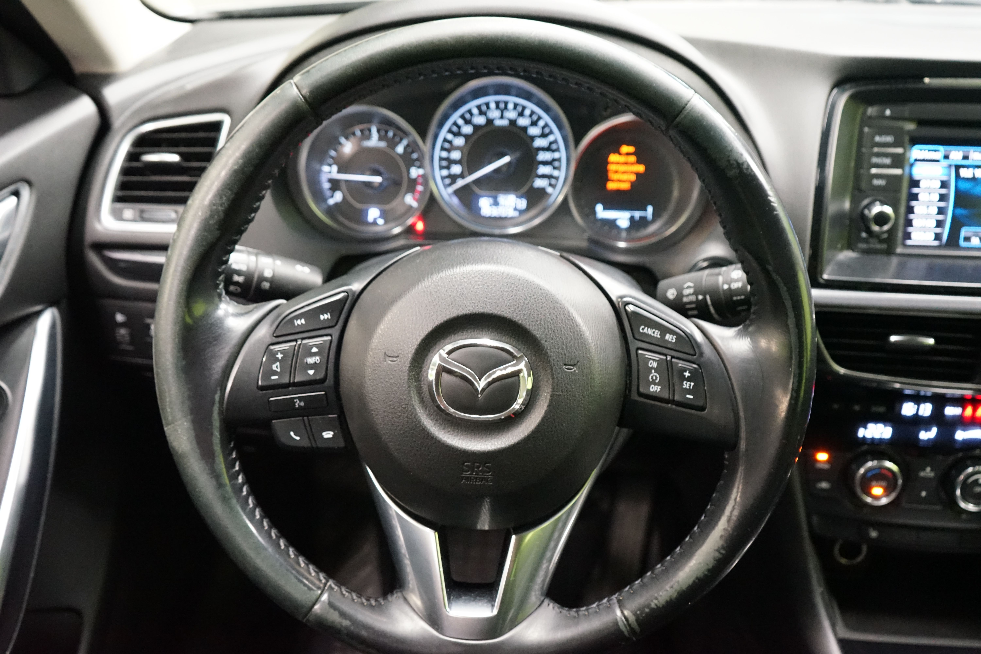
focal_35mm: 34
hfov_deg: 55.8
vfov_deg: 38.9
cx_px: 490
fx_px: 926
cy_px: 327
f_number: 5
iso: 6400
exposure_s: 1/30
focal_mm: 34
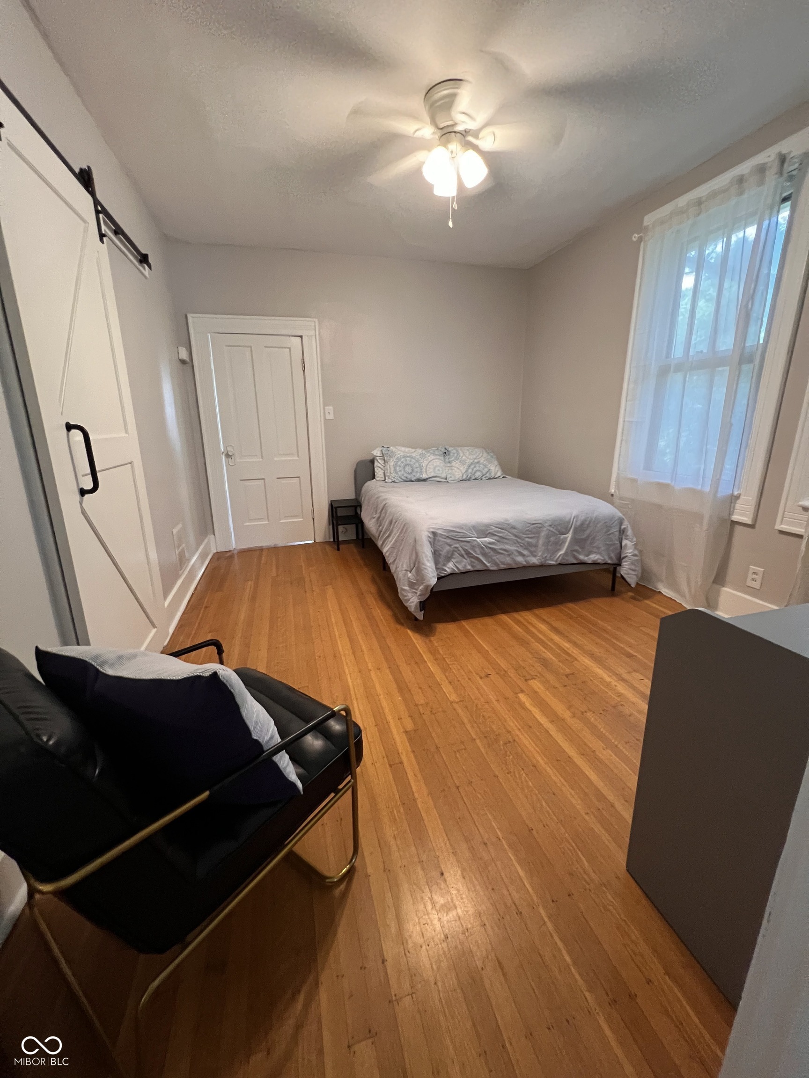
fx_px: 405
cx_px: 404
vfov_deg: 106.2
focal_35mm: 13
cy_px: 539
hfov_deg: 89.9
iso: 500
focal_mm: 1.57
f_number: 1.8
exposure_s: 1/60
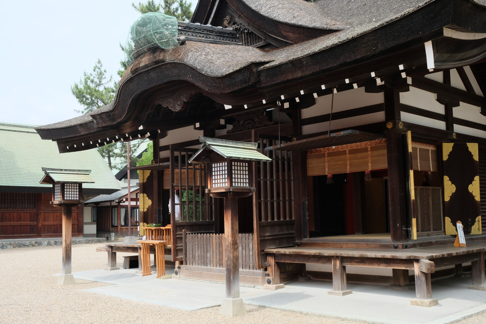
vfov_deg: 35.1
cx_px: 243
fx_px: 513
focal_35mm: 38
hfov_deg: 50.7
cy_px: 162
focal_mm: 25.4
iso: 800
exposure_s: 1/300
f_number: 9
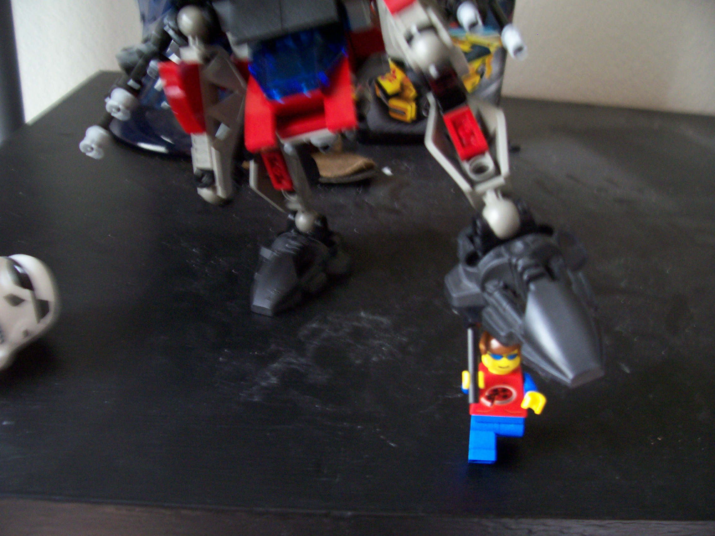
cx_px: 358
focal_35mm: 34
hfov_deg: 54.0
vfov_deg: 41.8
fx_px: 702
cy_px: 268
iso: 160
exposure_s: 1/8
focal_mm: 5.6
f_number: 2.7
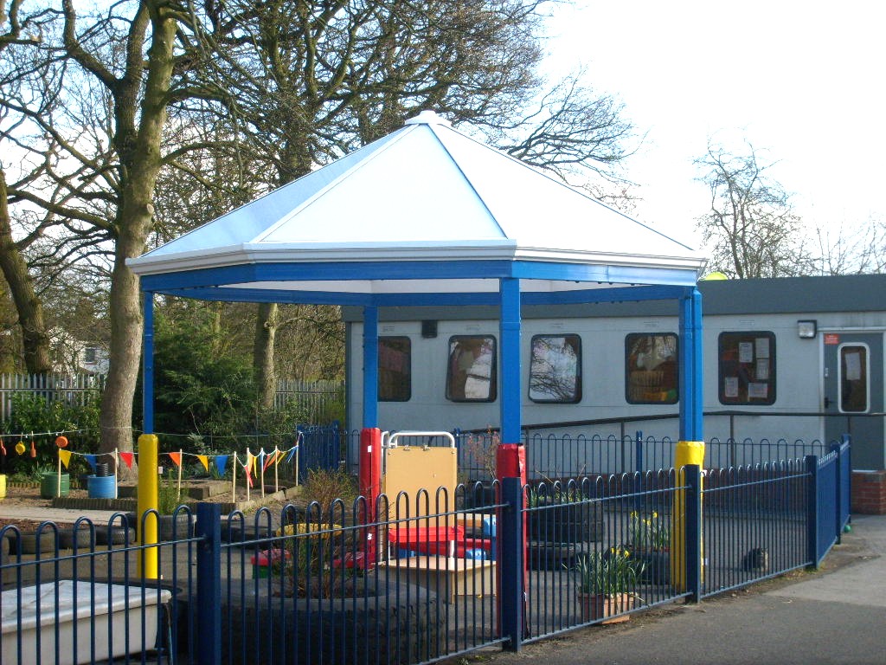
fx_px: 1561
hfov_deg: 31.7
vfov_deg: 24.0
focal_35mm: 61
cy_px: 332
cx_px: 443
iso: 80
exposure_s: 1/350
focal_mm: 10.3
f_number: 3.6
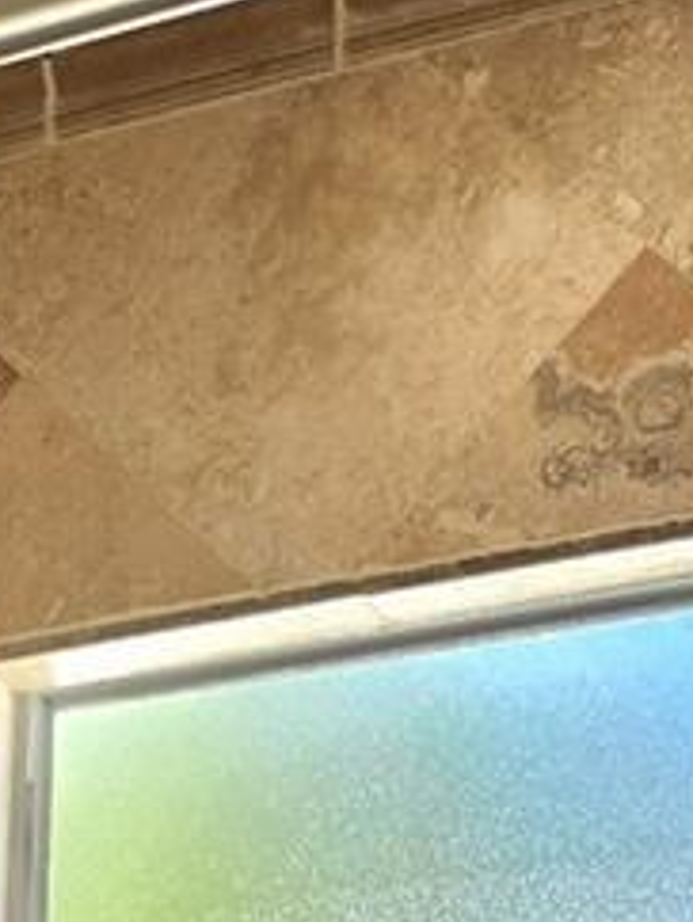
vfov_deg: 13.9
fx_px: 3038
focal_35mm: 114
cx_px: -838
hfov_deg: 11.3
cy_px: 1966
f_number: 1.8
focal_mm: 5.4
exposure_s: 1/120
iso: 32
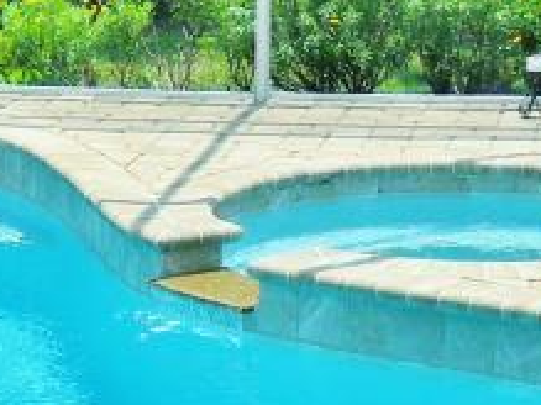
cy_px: 490
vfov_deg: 9.2
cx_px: -136
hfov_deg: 12.1
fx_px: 2484
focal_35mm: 159
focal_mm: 6
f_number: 3.6
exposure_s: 1/750
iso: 80
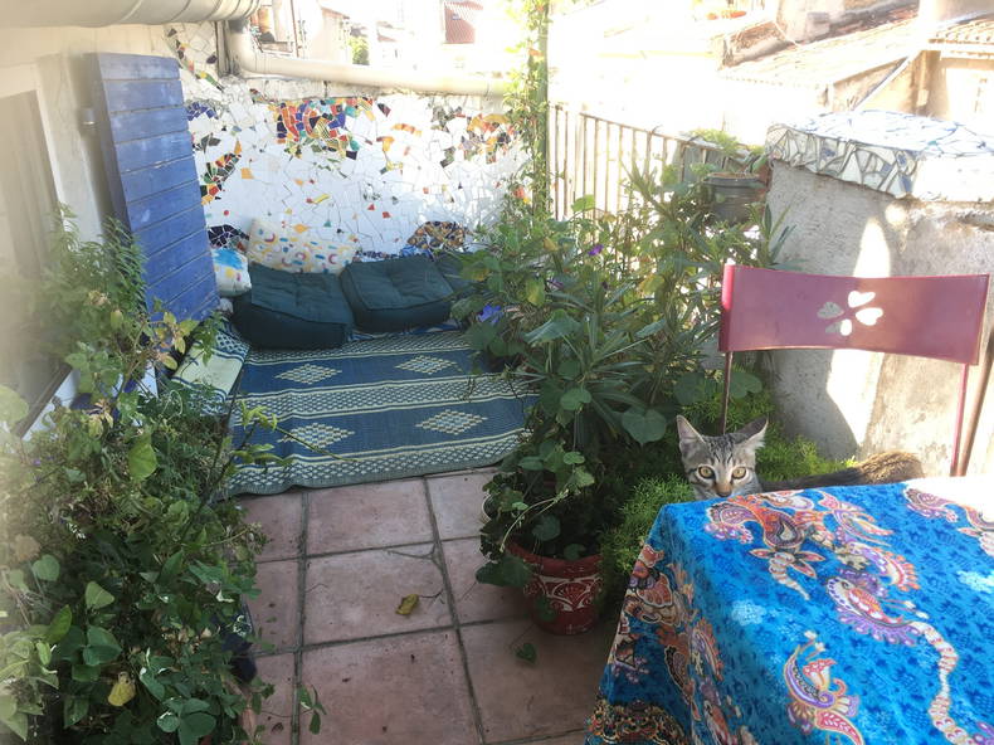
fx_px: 832
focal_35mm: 29
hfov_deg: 61.7
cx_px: 497
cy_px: 372
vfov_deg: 48.2
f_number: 2.2
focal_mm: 4.15
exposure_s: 1/100
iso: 25
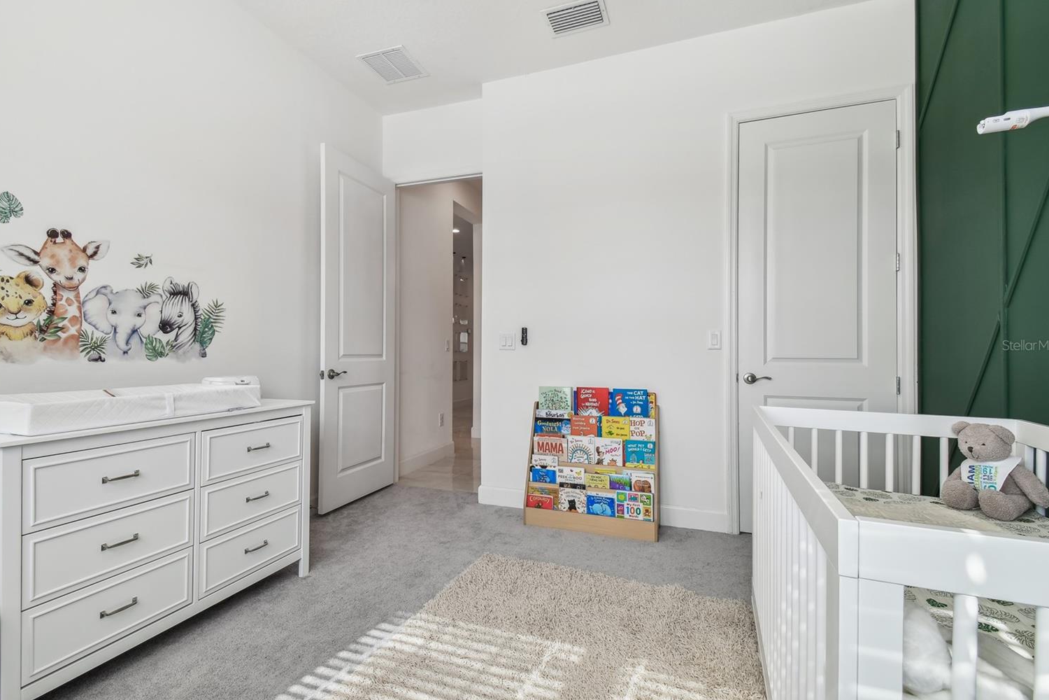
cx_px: 505
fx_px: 466
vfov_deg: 73.7
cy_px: 345
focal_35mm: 16
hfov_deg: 96.7
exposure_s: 1/25
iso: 100
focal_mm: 10
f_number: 7.1
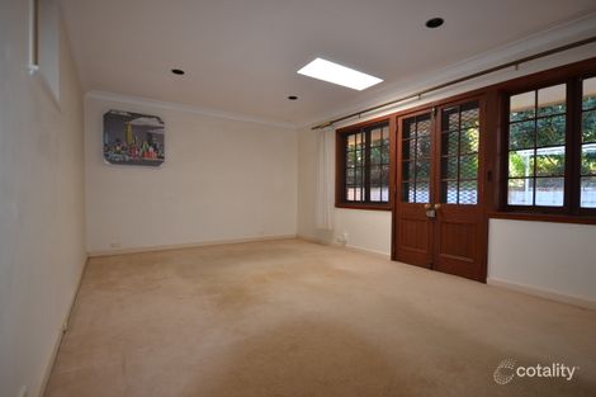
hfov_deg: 90.0
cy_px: 198
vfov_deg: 67.3
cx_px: 298
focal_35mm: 18
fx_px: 298
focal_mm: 12
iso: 400
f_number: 3.8
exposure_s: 1/100
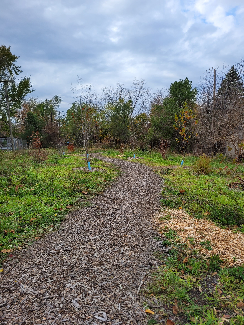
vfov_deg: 67.3
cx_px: 122
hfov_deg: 53.1
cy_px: 162
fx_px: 244
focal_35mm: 26
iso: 40
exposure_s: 1/1376
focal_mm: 5.4
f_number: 1.8
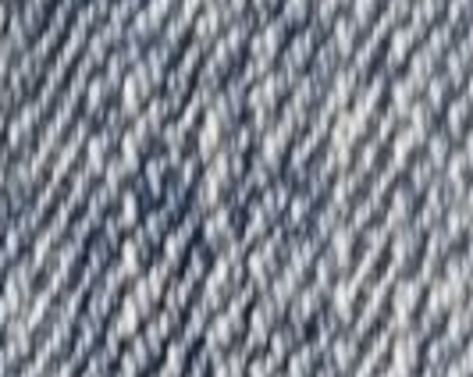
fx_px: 2838
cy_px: 1433
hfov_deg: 9.5
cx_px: -7
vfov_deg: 6.4
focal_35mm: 203
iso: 80
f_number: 1.8
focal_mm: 3.62
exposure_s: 1/30
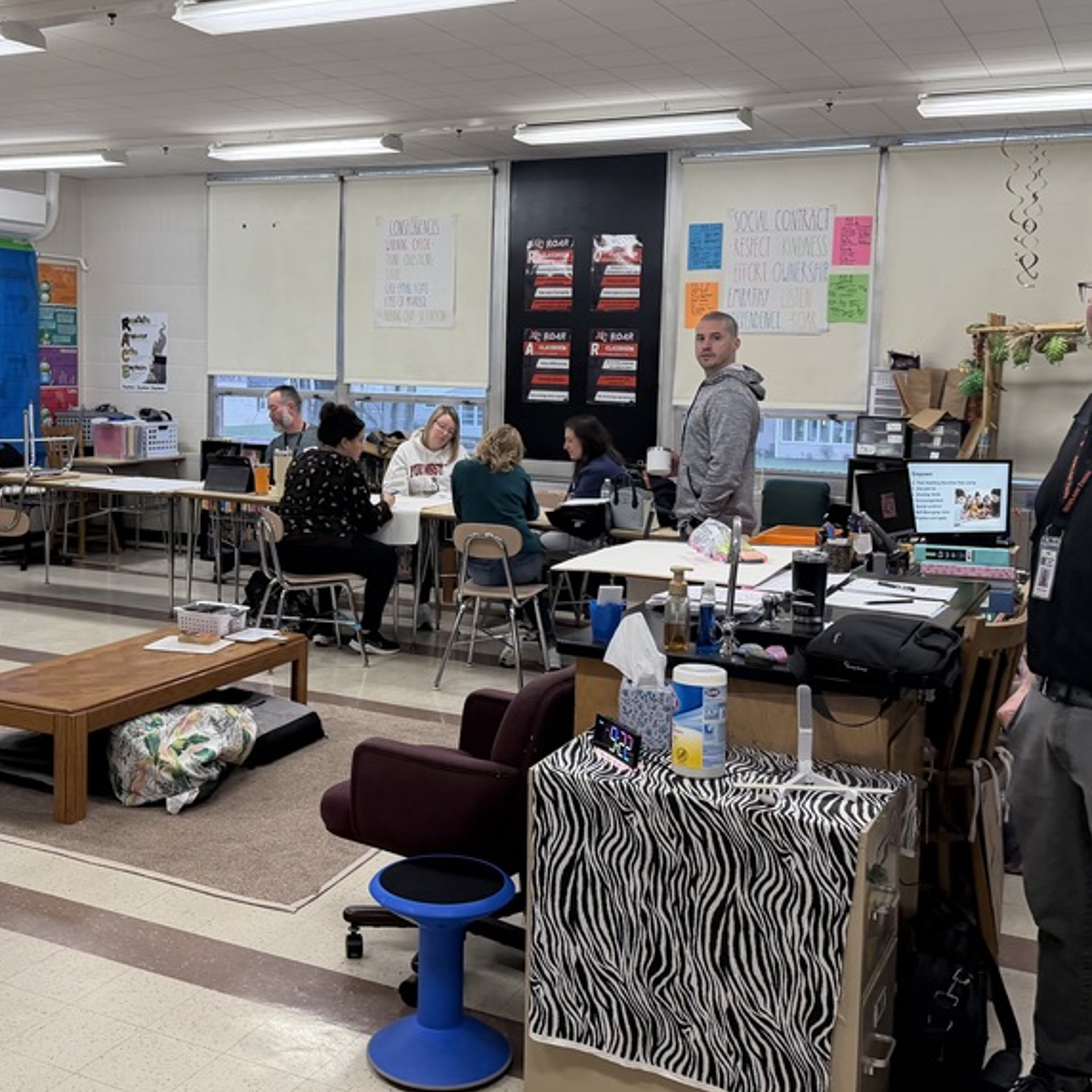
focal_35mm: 38
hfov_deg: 43.6
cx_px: 439
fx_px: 1356
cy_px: 460
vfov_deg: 43.7
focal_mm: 6.76
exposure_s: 1/135
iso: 200
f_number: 1.78
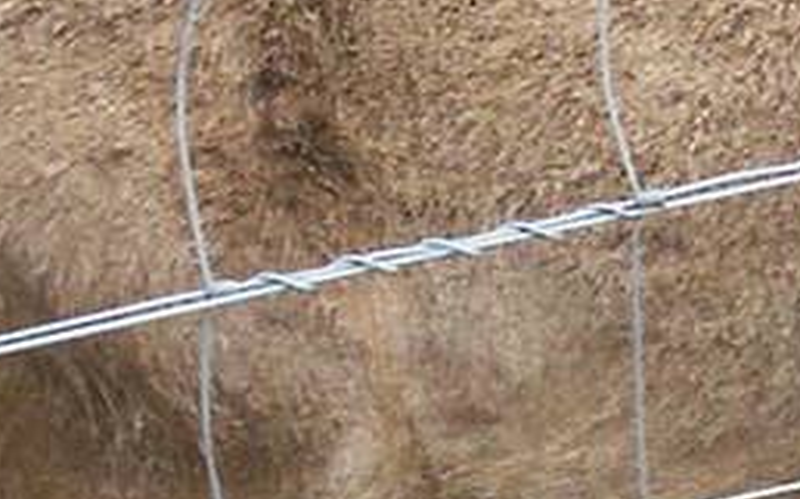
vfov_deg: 5.5
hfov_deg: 8.5
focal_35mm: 237
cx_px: 1488
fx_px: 5165
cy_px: 195
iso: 100
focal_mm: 5.9
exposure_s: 1/162
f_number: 4.5
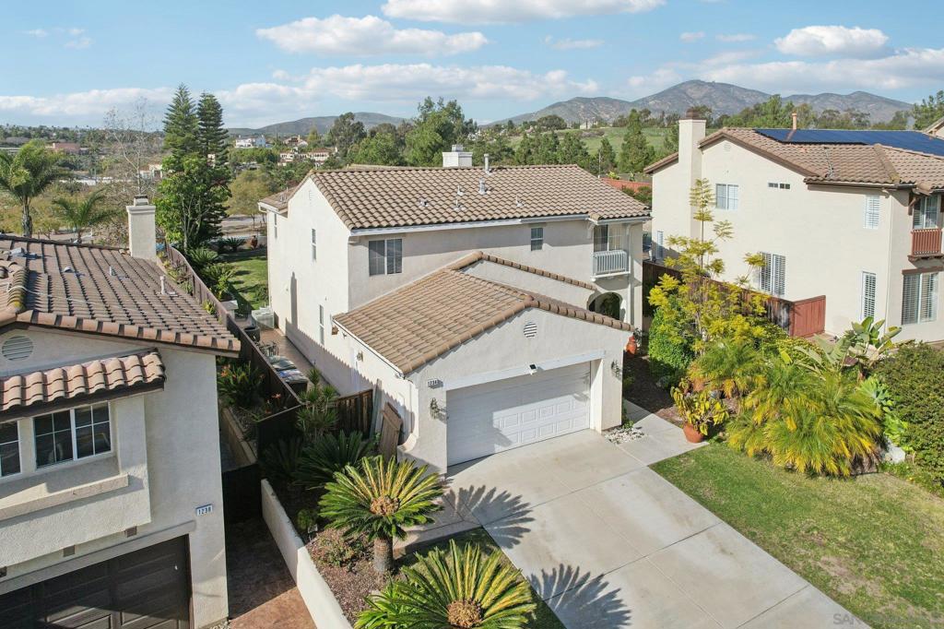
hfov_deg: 78.6
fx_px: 577
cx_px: 472
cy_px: 314
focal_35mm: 22
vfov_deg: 57.2
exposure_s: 1/3200
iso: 160
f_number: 2.8
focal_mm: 8.4
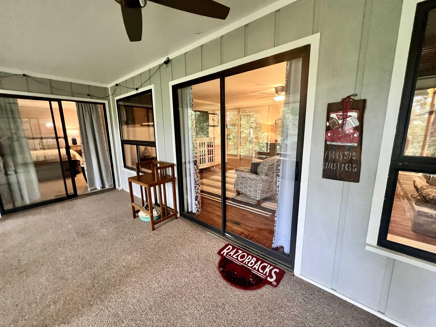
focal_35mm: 13
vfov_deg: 89.9
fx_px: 164
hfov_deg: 106.2
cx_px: 218
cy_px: 164
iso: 500
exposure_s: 1/60
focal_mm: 1.57
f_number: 1.8
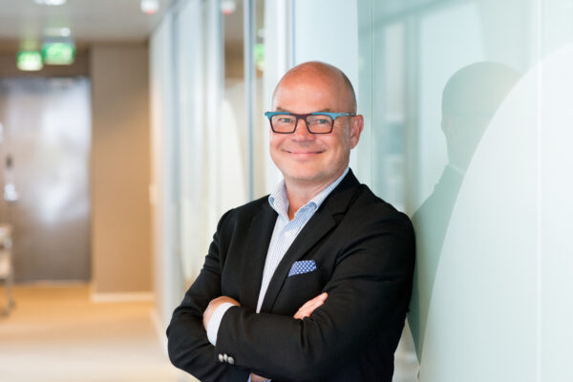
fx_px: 1353
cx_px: 286
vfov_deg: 16.1
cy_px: 191
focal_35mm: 85
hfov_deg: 23.9
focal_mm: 85
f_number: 4
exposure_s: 1/160
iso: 3200
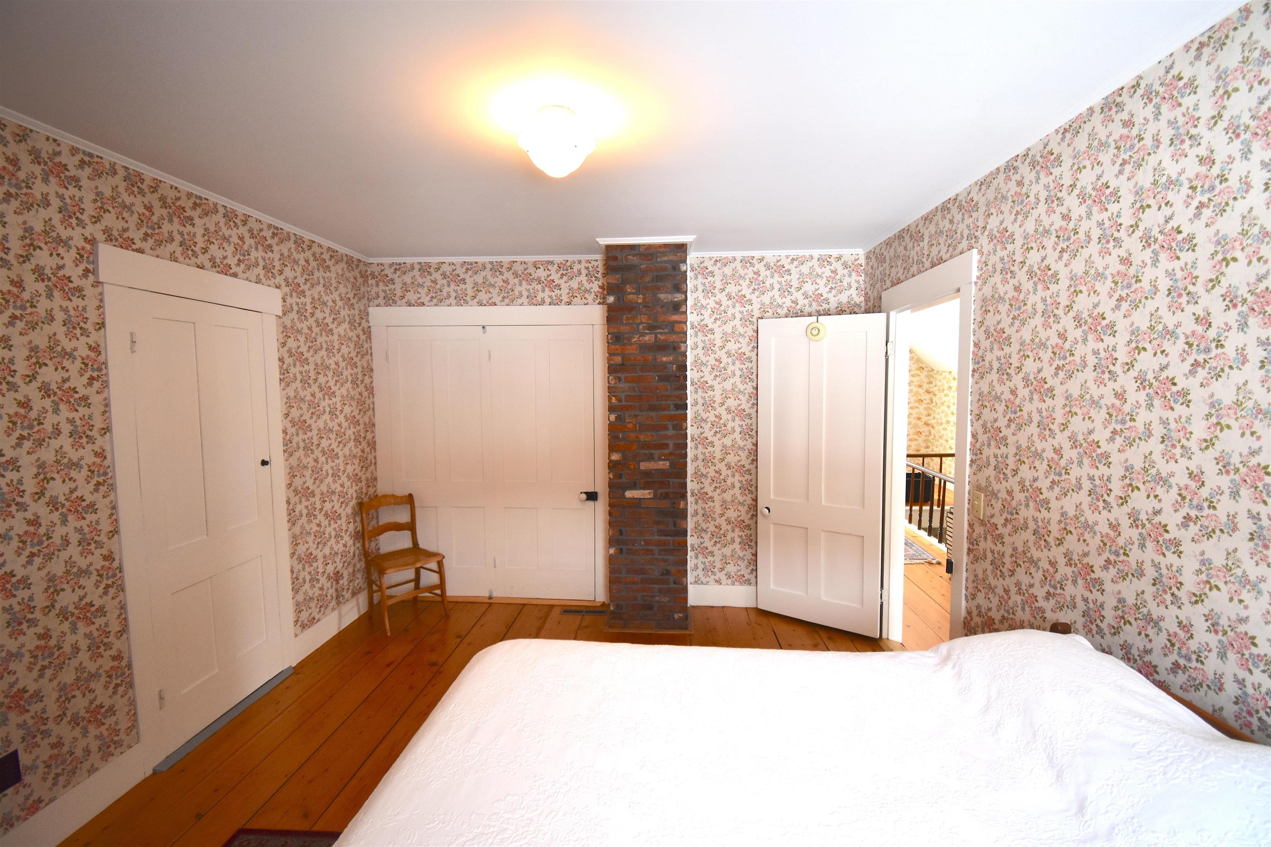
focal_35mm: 15
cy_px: 424
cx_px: 636
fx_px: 530
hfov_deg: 100.4
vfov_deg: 77.3
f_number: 4.5
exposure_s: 1/60
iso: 400
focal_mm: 10
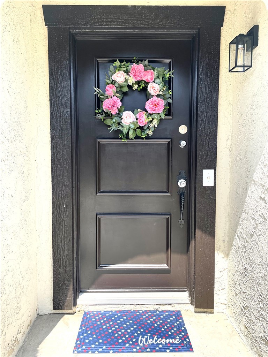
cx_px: 134
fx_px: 268
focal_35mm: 26
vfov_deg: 67.3
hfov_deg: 53.1
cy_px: 178
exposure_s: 1/1135
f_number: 1.6
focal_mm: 4.2
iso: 32
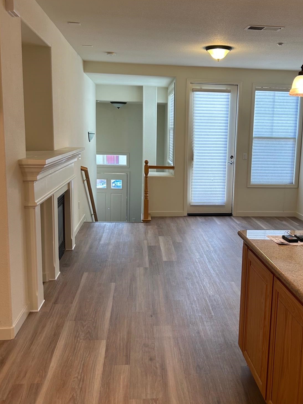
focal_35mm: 36
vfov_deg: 51.3
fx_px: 420
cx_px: 192
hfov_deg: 39.4
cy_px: 197
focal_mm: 5.7
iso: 80
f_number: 1.5
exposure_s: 1/60
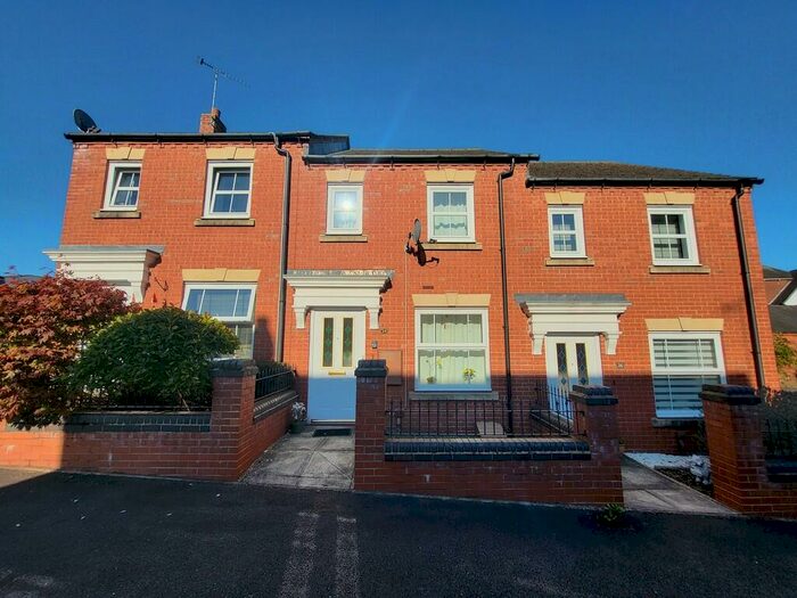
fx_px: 299
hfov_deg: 106.2
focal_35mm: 13
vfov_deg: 89.9
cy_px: 299
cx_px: 398
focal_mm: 1.74
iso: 32
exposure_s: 1/914
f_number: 2.2
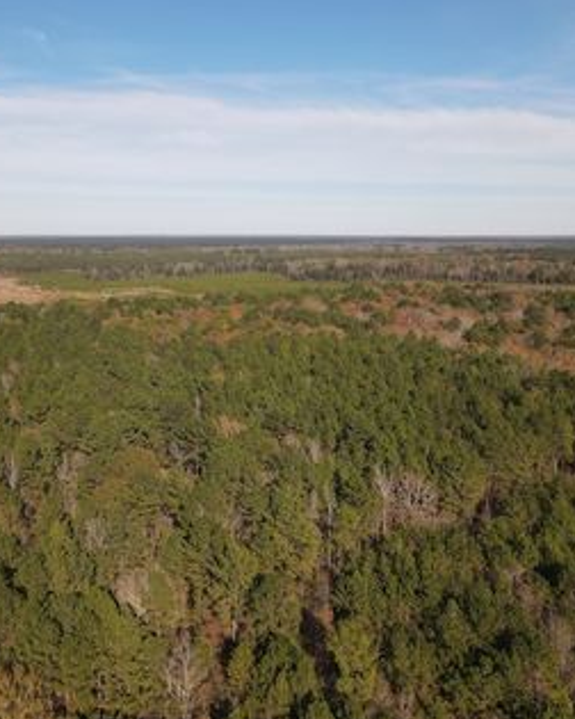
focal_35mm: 32
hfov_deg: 45.6
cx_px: 241
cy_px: 357
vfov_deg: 55.7
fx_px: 681
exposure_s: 1/50
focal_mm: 4.5
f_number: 2.8
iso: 100
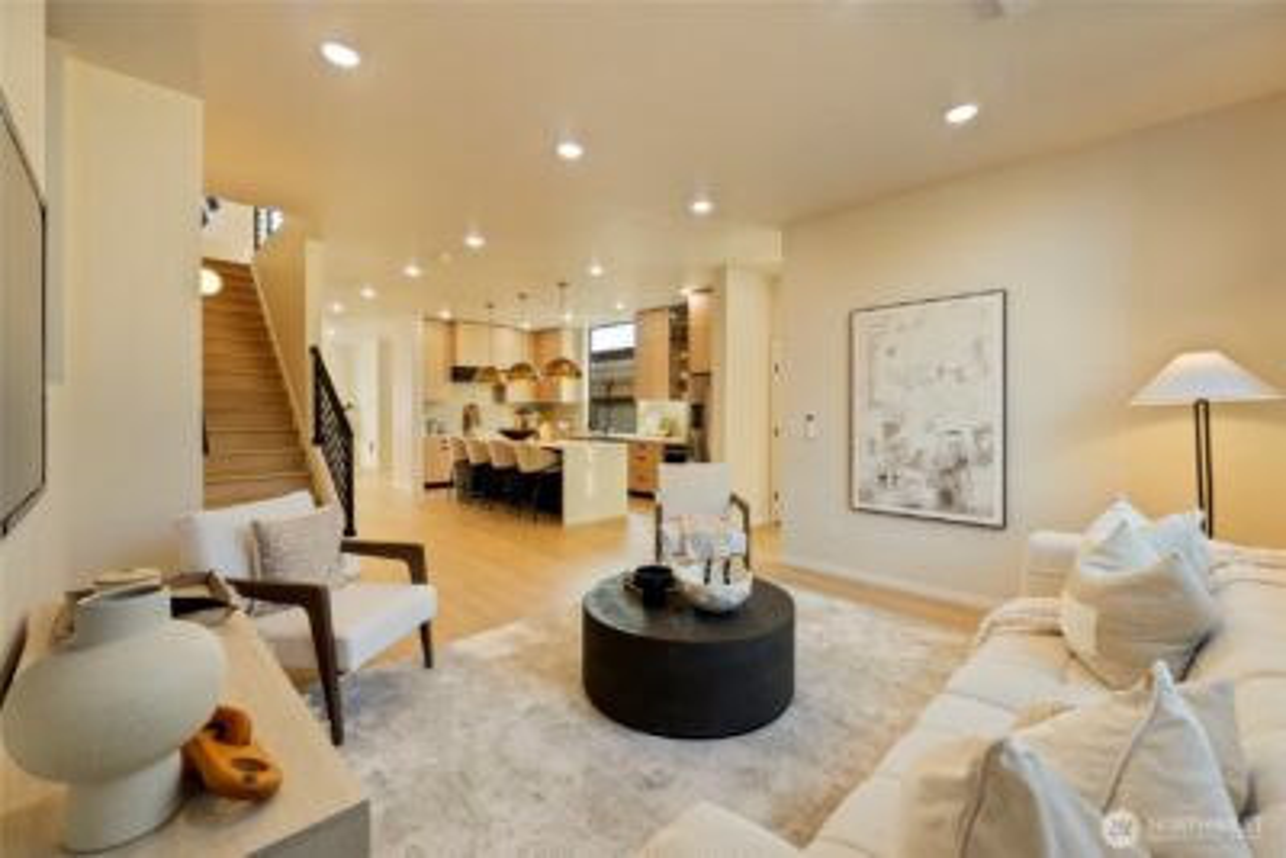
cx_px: 643
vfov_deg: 77.4
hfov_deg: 100.4
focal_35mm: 15
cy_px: 429
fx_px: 536
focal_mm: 10
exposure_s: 1/13
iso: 250
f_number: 9
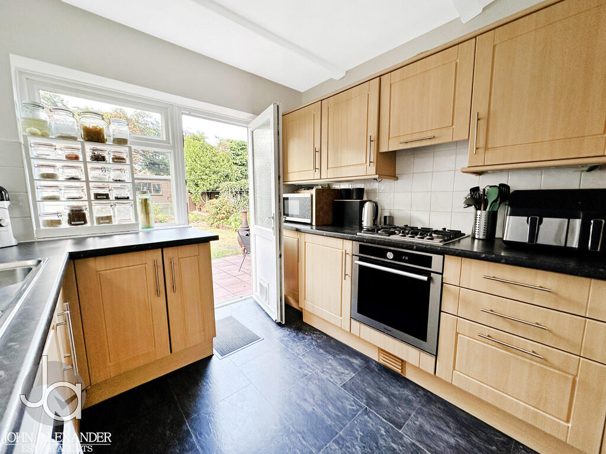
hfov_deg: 102.1
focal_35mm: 14
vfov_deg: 85.7
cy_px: 227
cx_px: 303
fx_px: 245
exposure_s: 1/99
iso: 80
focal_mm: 2.22
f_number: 2.2
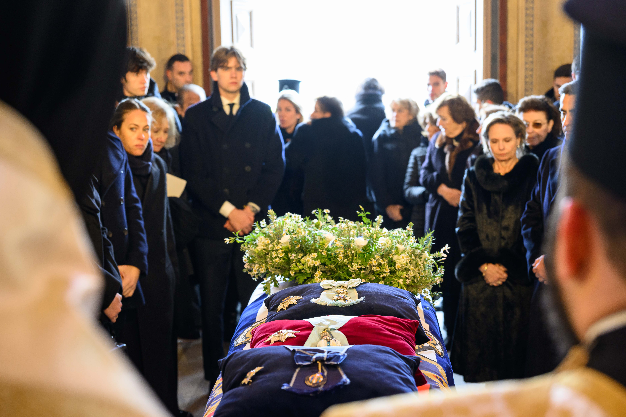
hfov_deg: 36.2
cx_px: 313
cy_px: 208
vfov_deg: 24.6
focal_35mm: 55
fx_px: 956
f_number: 4
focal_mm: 55
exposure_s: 1/25
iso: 1250
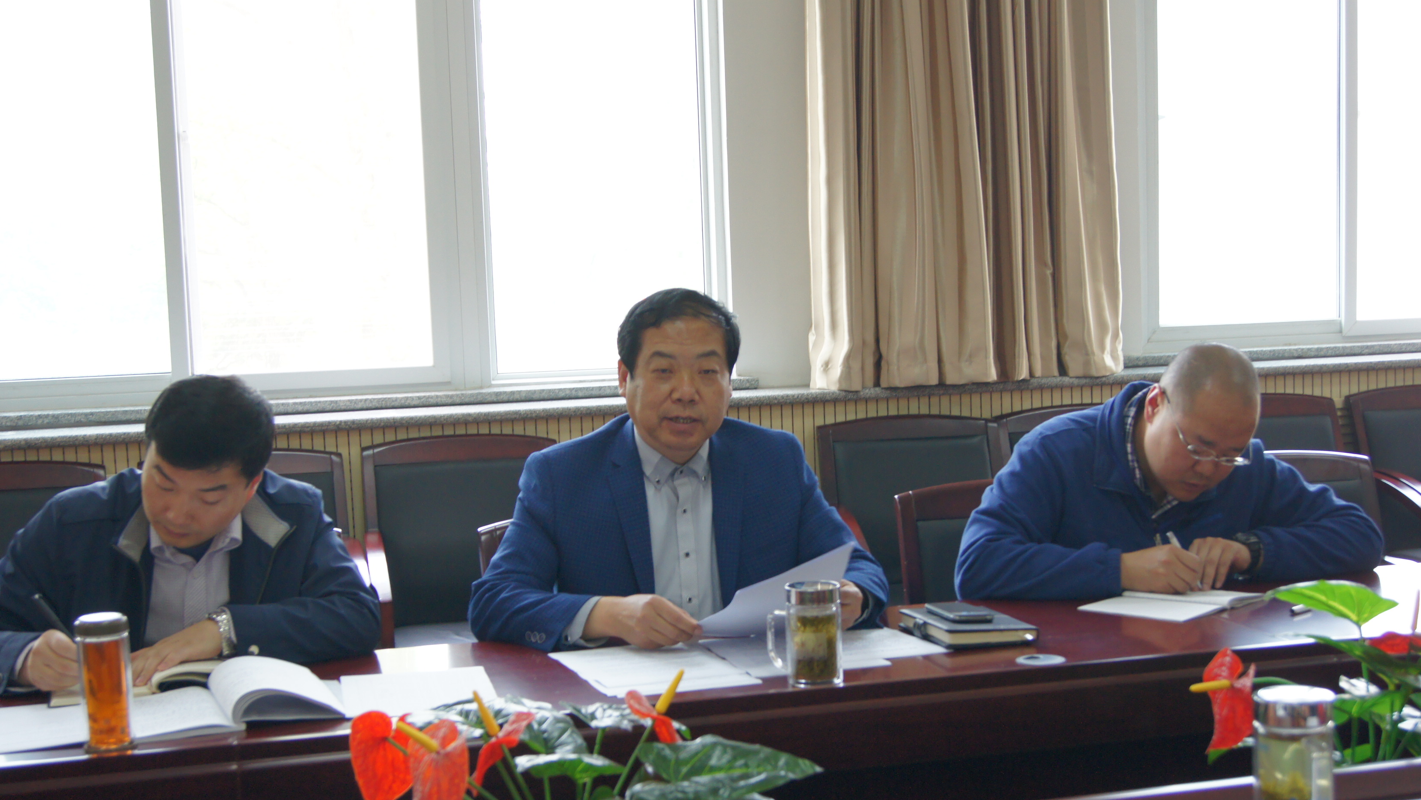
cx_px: 710
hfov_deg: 37.5
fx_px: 2092
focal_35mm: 56
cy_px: 371
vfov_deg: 21.6
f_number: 4.5
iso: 500
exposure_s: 1/60
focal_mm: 35
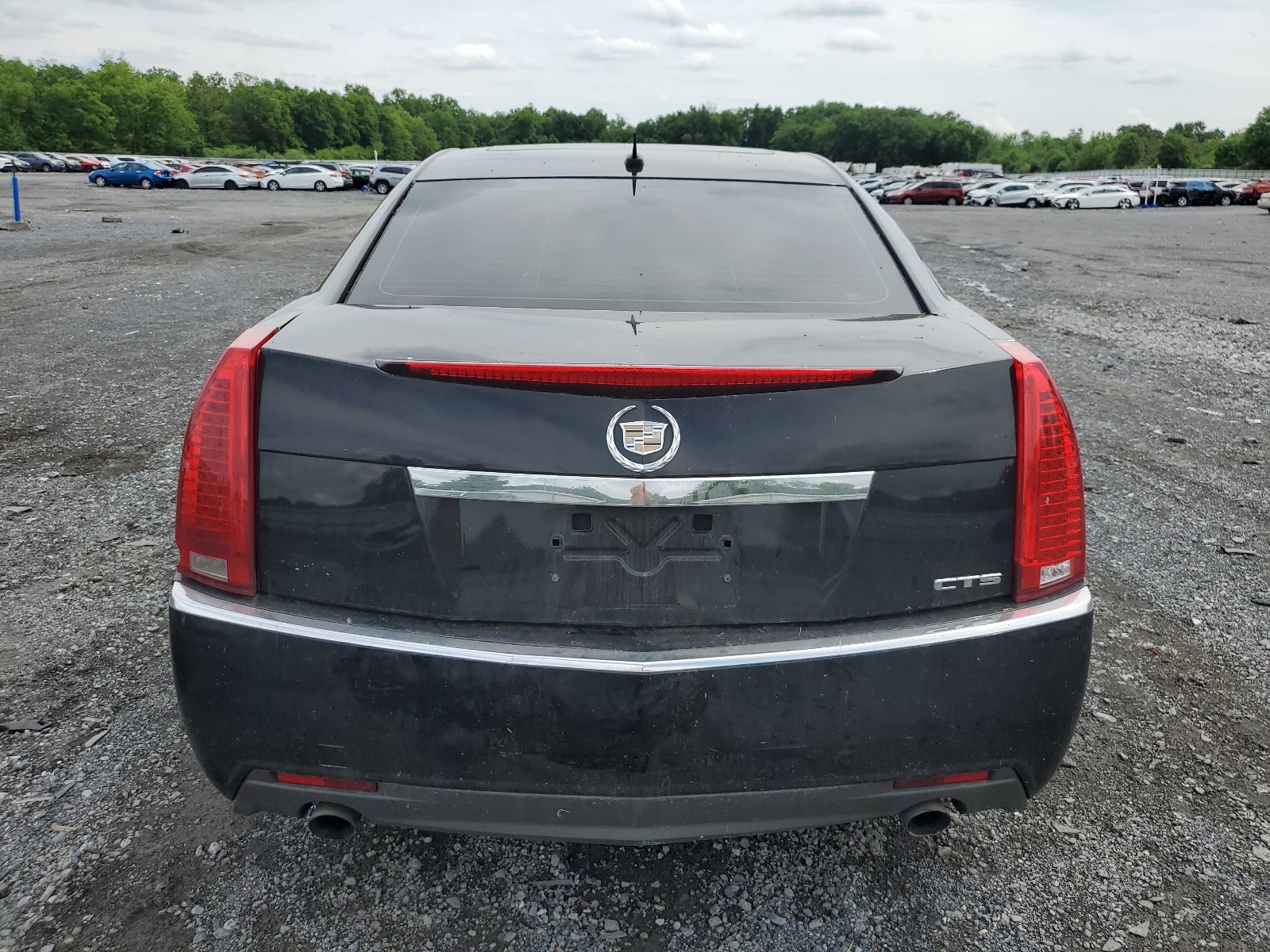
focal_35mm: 26
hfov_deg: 67.3
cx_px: 635
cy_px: 476
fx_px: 954
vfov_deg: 53.1
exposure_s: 1/2500
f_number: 1.5
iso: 50
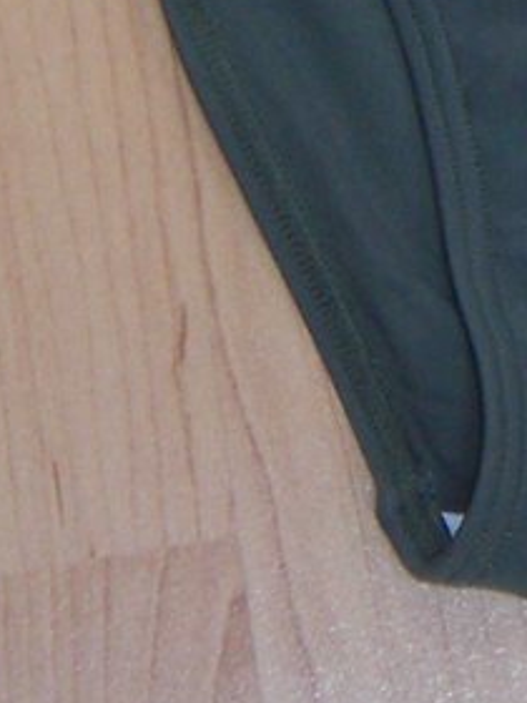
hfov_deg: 5.1
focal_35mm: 290
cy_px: -890
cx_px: 743
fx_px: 5887
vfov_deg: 6.5
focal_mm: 9.9
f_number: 4.1
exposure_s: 1/80
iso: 125
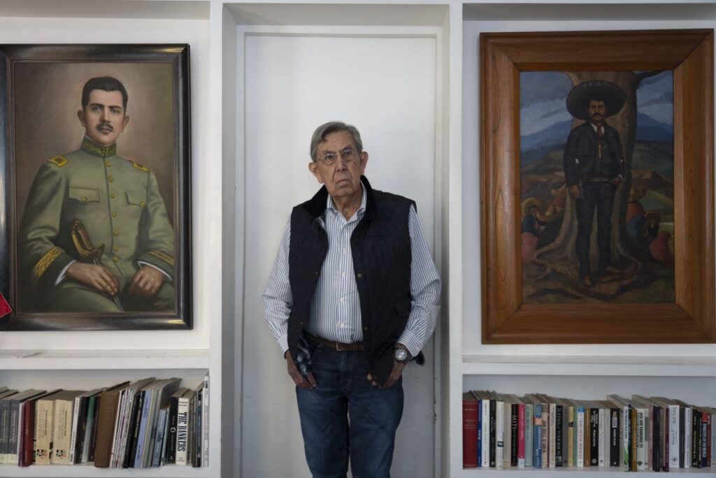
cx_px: 358
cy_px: 239
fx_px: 676
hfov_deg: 55.8
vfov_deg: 38.9
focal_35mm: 34
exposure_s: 1/40
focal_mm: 34
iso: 640
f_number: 4
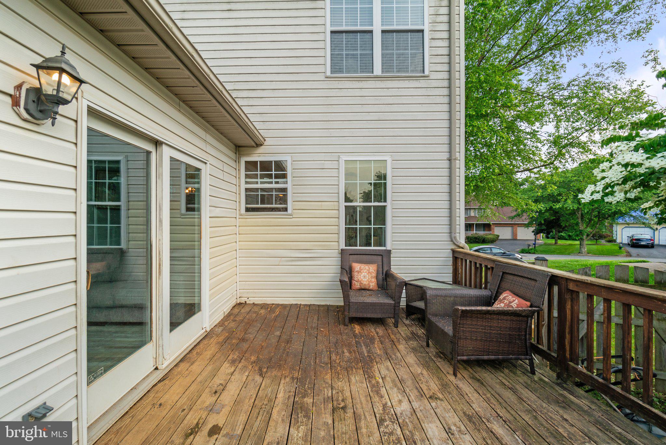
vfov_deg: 77.3
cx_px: 333
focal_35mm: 15
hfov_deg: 100.4
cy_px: 222
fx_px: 278
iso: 100
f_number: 8
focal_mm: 10
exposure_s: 1/40
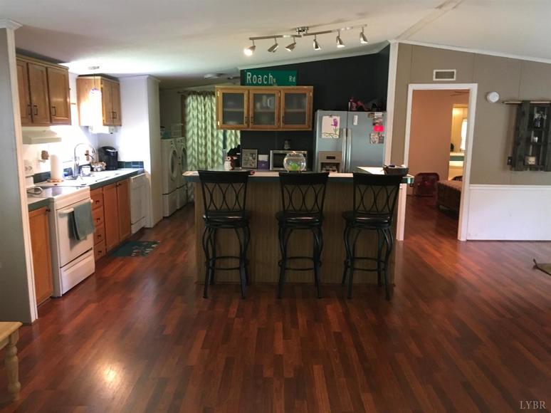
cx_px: 276
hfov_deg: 61.7
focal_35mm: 29
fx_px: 461
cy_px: 206
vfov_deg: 48.2
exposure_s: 1/24
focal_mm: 4.15
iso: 200
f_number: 2.2
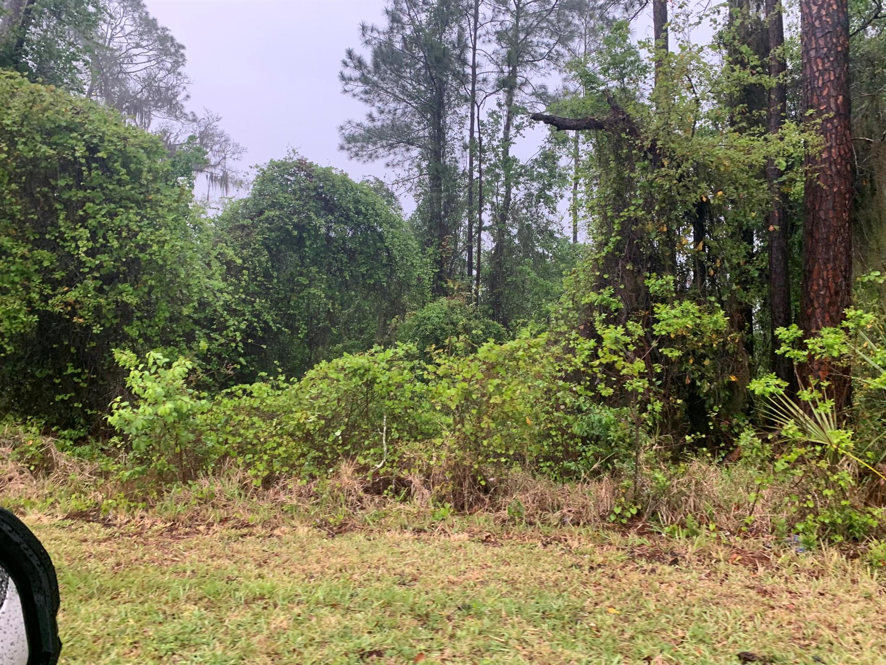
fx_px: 665
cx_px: 443
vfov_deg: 53.1
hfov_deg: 67.3
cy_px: 332
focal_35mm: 26
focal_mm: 4.25
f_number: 1.8
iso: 100
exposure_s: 1/93
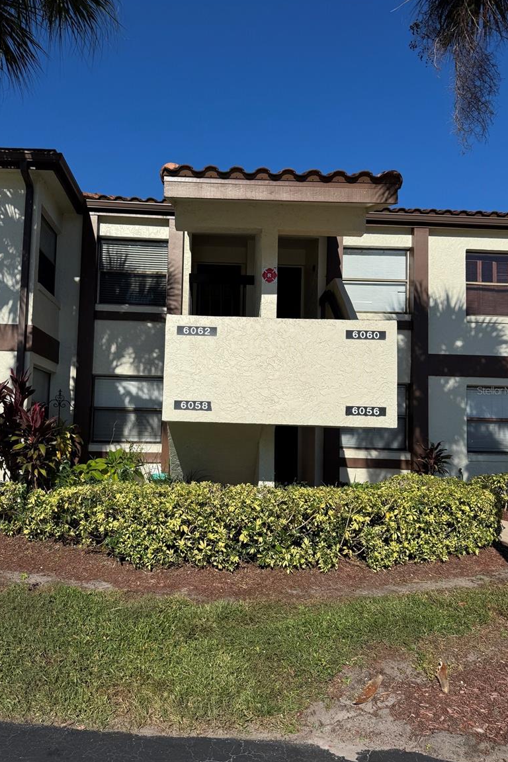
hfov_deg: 49.5
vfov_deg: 69.4
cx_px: 226
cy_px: 390
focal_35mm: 26
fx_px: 550
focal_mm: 6.76
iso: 80
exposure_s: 1/9009
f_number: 1.78
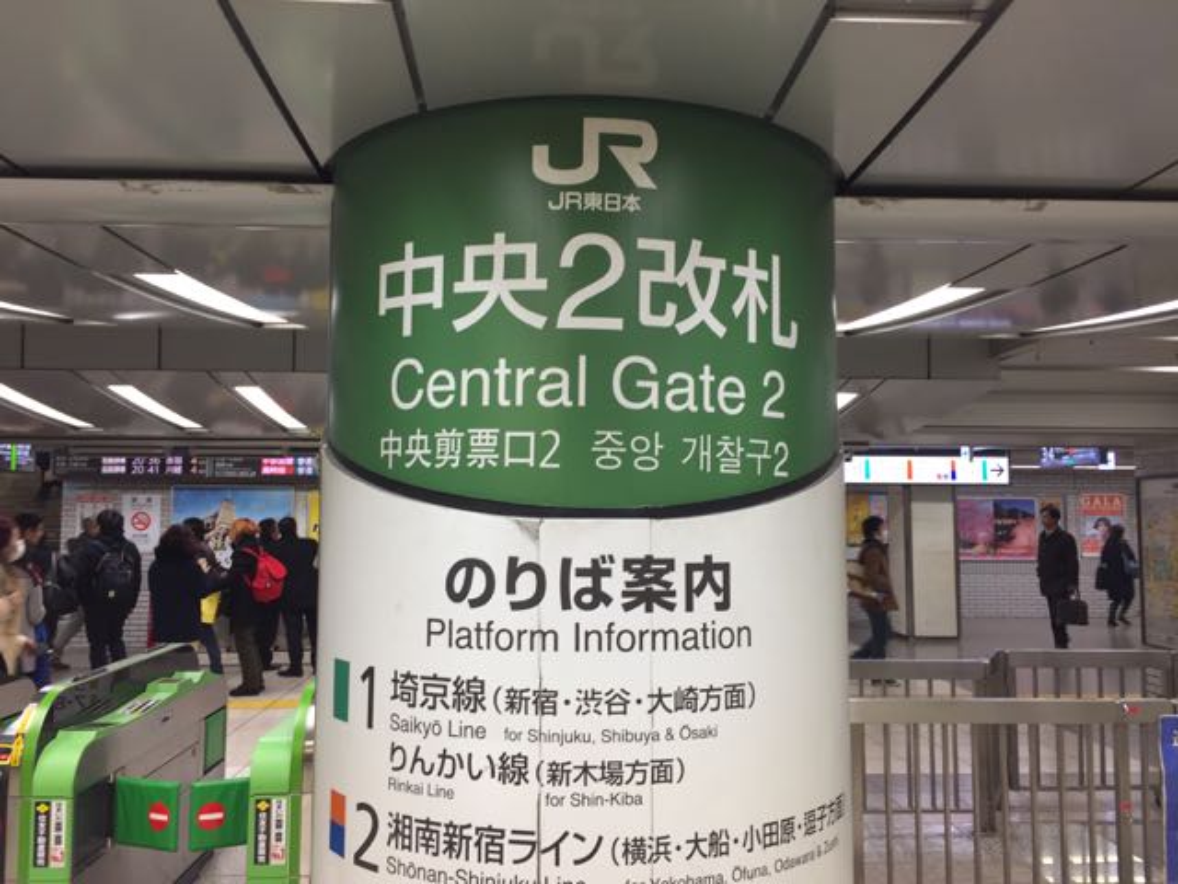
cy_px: 442
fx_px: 987
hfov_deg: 61.7
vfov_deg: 48.2
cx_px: 589
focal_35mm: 29
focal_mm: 4.15
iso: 32
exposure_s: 1/40
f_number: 2.2
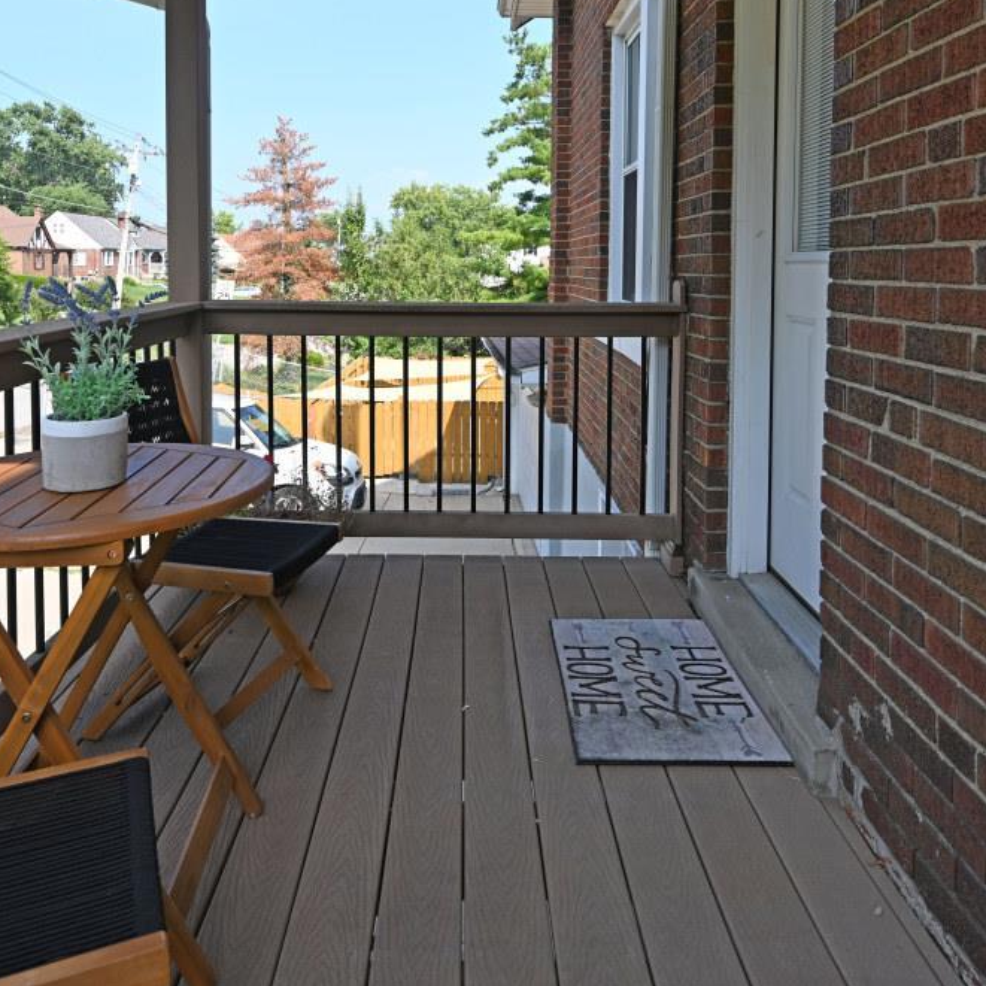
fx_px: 870
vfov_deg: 56.9
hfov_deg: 59.0
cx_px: 461
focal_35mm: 27
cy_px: 282
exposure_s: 1/250
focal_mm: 14
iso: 100
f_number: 5.6
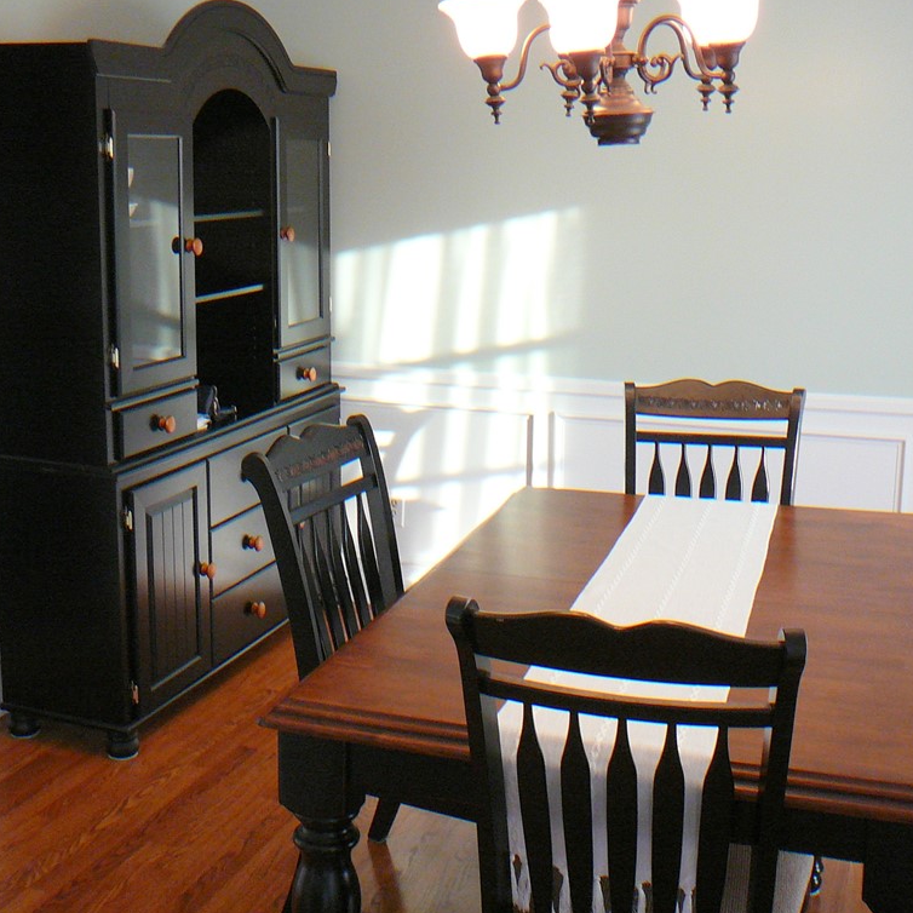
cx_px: 459
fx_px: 1253
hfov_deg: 40.0
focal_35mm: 42
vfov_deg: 40.0
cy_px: 454
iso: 200
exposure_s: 1/25
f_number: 2.8
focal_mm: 5.2
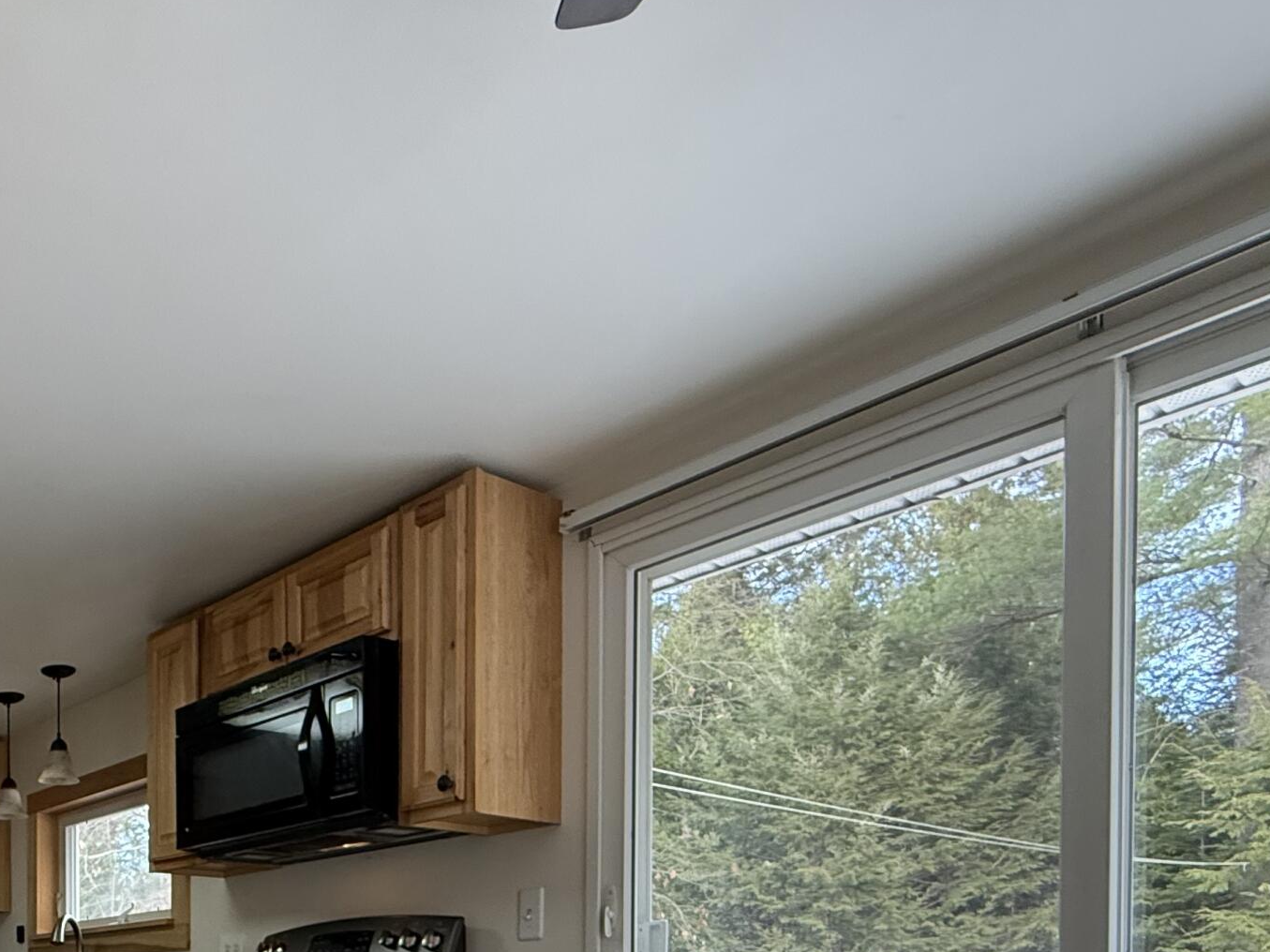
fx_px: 1137
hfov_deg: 50.6
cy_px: 1026
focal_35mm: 31
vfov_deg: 38.3
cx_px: 92
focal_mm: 2.22
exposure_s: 1/99
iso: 320
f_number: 2.2
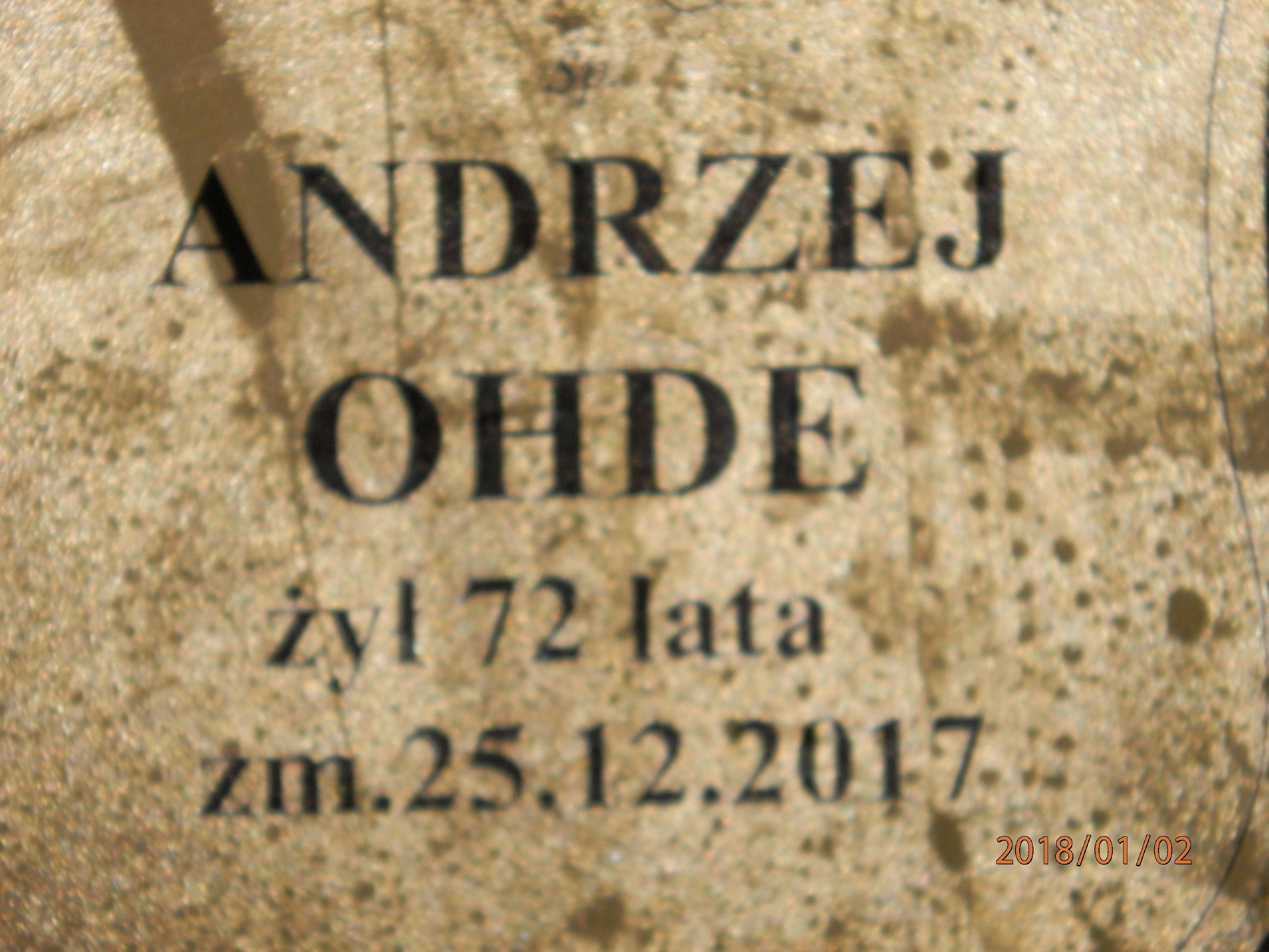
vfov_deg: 2.8
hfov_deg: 3.8
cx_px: 634
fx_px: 19246
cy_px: 476
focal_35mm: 525
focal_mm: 94.5
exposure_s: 1/250
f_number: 5.8
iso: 200
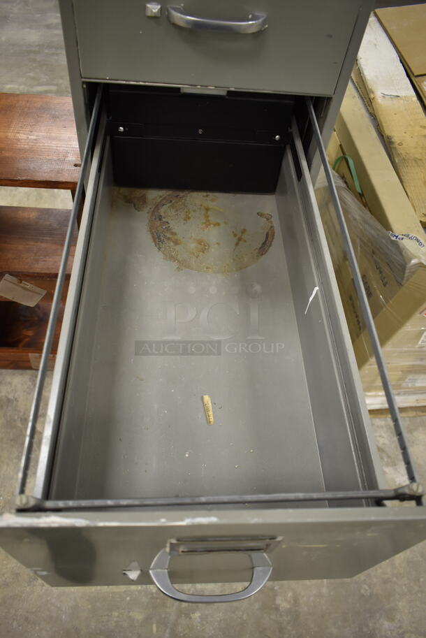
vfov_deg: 67.3
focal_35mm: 27
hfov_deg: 48.0
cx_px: 213
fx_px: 478
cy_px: 319
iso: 560
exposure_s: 1/30
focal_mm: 18
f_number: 3.5
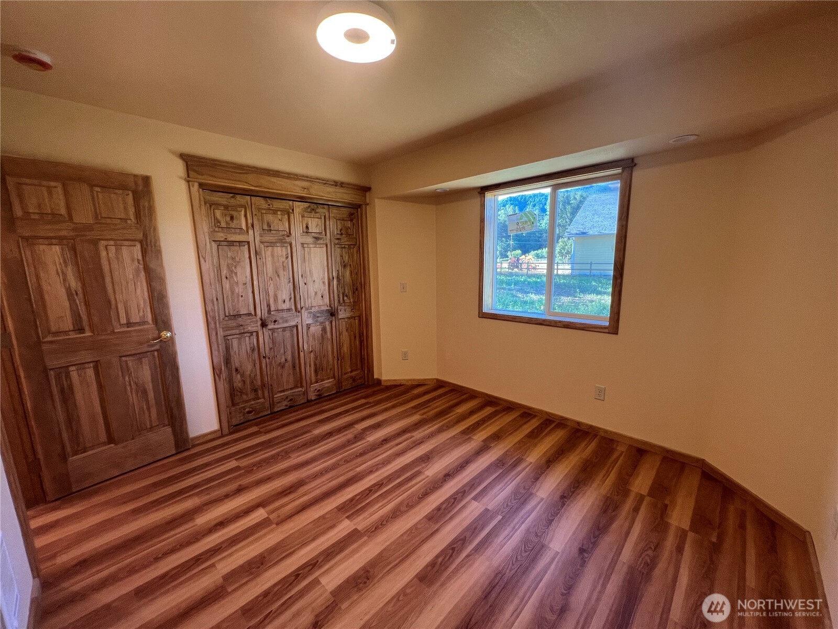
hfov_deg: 106.2
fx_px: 315
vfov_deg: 89.9
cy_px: 314
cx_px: 419
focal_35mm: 13
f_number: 1.8
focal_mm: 1.57
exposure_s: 1/69
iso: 100
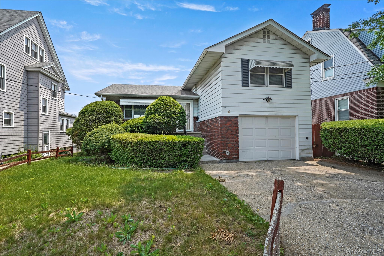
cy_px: 128
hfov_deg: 96.7
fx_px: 171
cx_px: 192
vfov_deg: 73.7
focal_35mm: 16
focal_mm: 16
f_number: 7.1
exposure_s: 1/13
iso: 50
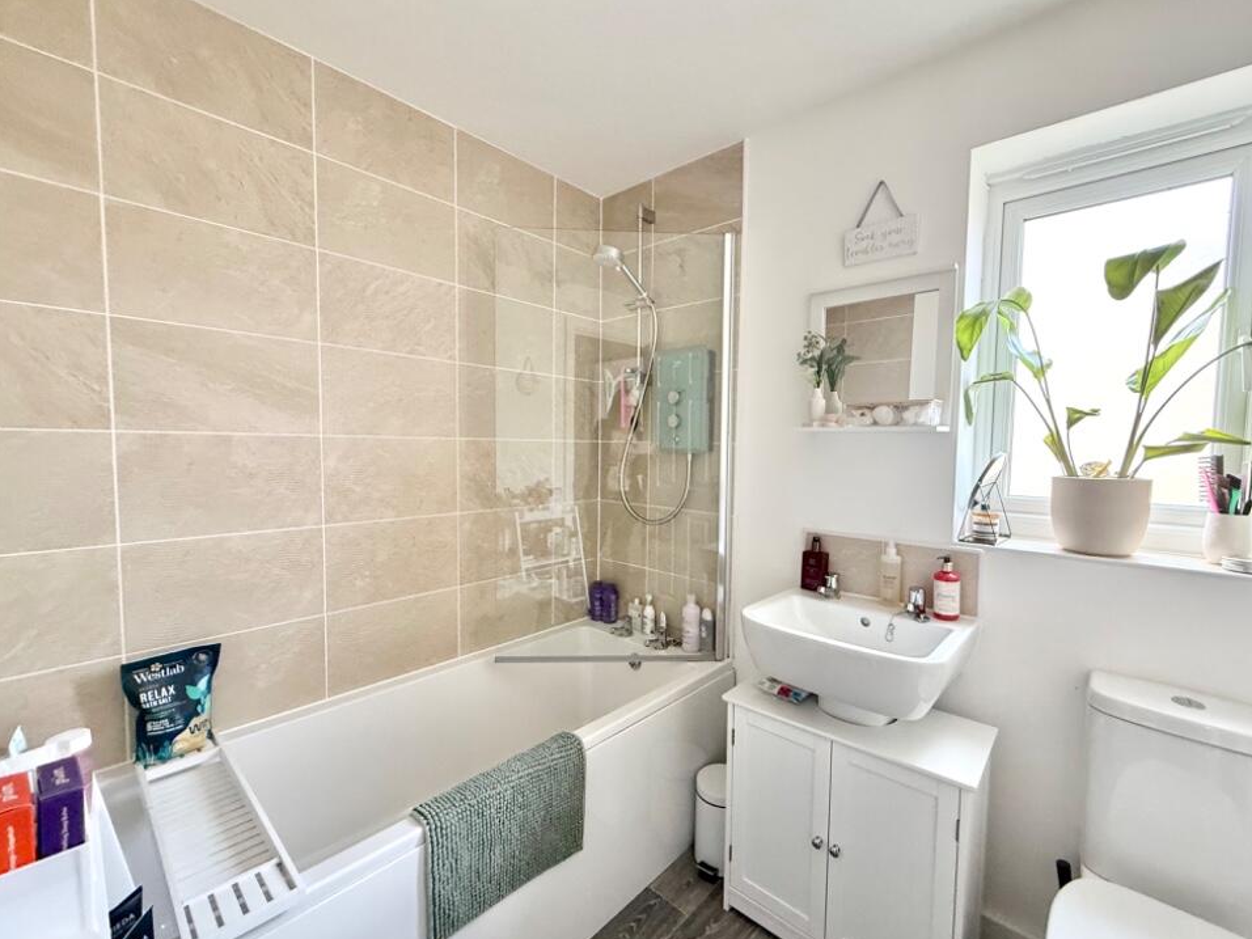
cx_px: 667
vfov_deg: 81.7
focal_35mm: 15
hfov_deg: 98.0
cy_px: 475
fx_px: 543
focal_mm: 2.22
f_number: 2.2
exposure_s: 1/99
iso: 320
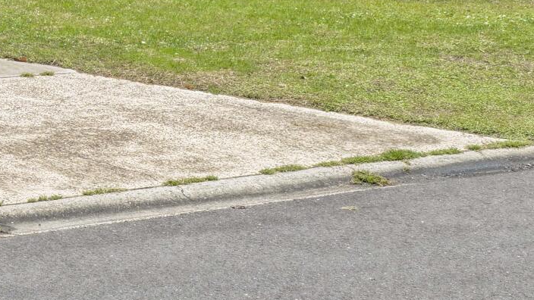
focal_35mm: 125
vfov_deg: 9.3
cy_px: -218
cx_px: -450
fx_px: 1770
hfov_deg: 14.8
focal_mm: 14.45
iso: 200
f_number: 2.8
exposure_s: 1/1000
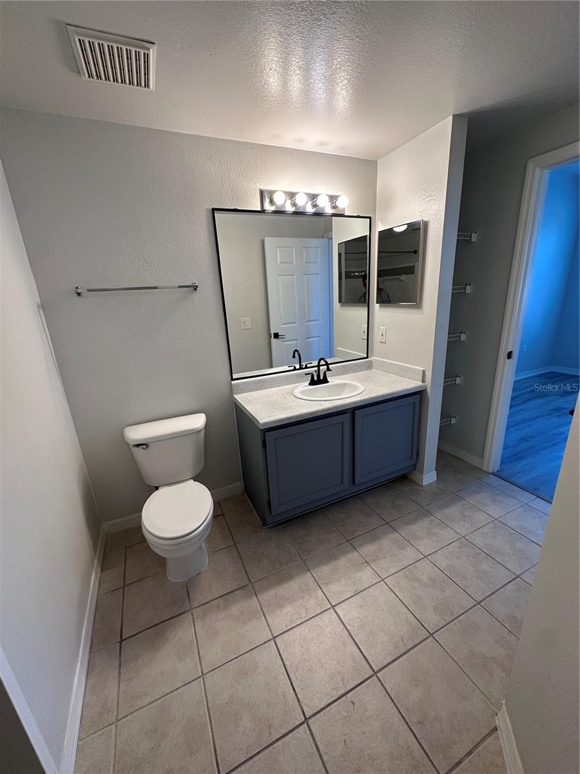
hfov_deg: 85.7
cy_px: 387
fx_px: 313
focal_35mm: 14
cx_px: 290
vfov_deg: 102.1
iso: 200
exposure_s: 1/120
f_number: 2.2
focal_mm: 2.22
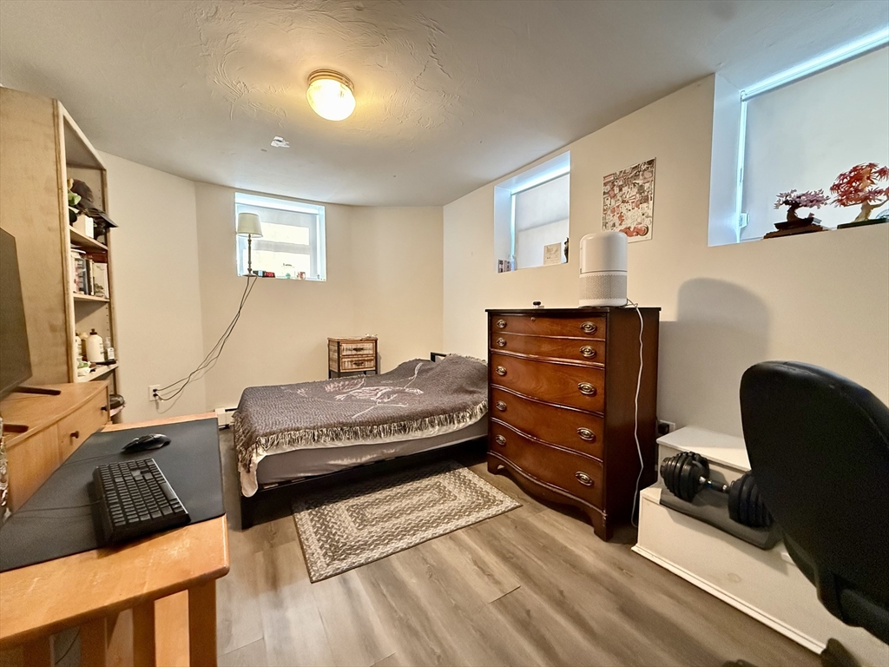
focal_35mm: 14
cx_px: 444
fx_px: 360
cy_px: 334
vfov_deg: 85.7
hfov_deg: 102.1
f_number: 2.2
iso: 1000
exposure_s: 1/60
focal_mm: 2.22
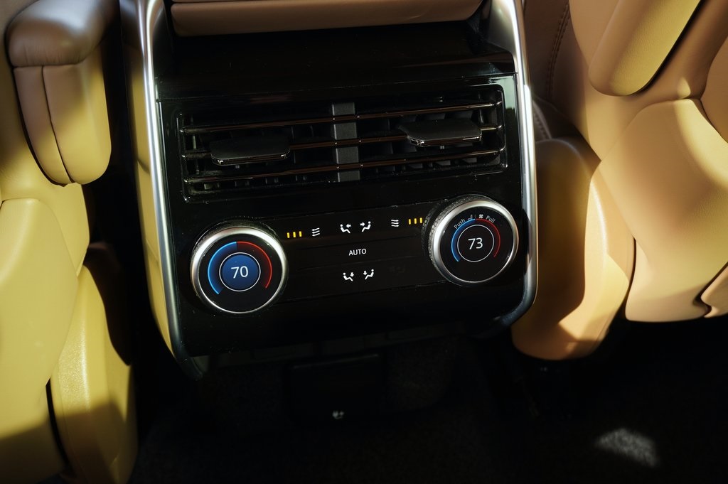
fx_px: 758
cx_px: 364
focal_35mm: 38
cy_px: 242
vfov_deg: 35.4
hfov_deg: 51.3
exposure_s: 1/40
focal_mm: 25
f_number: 4.5
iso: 160
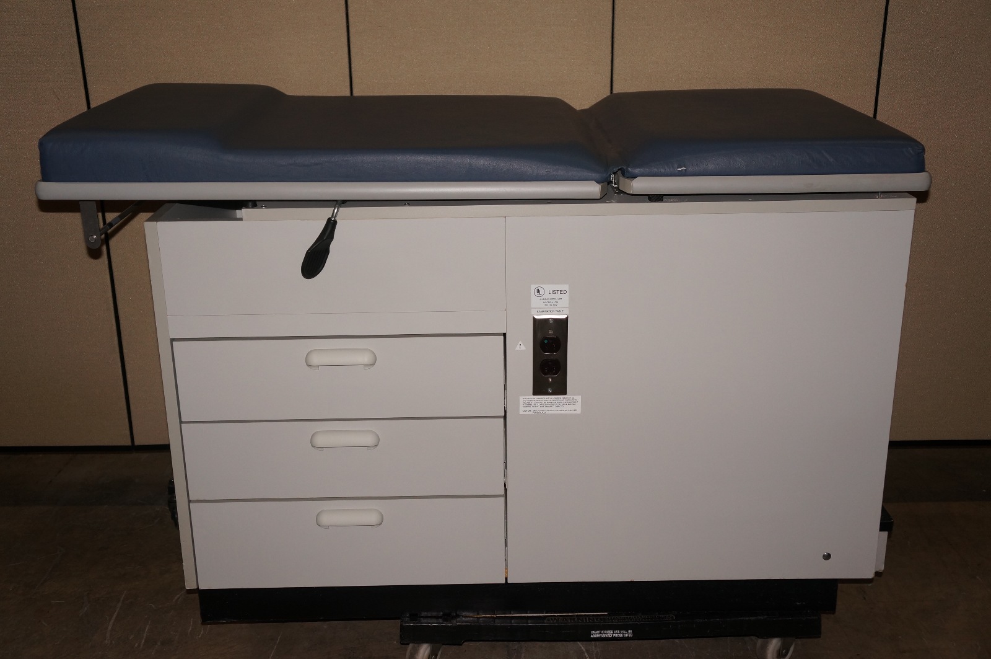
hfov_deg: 48.0
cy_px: 330
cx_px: 496
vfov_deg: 32.9
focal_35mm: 40
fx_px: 1114
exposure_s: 1/60
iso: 400
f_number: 4
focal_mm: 27
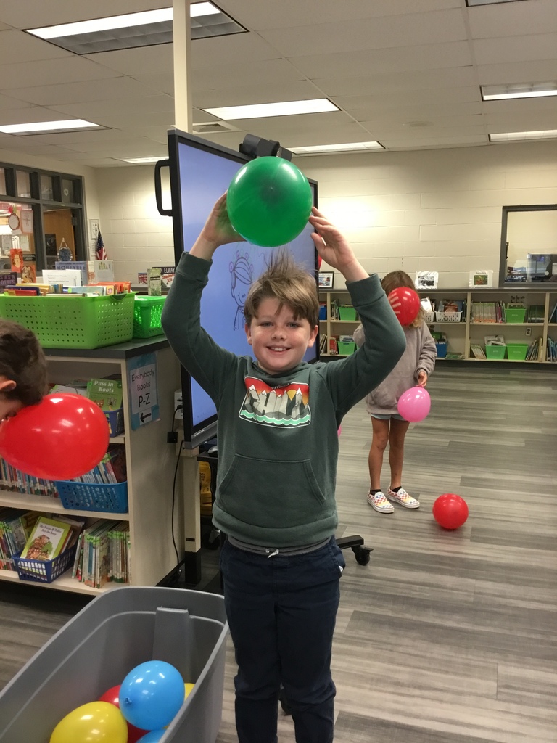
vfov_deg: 58.4
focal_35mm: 31
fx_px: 665
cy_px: 372
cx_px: 278
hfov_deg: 45.4
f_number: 2.4
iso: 100
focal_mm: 3.3
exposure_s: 1/30
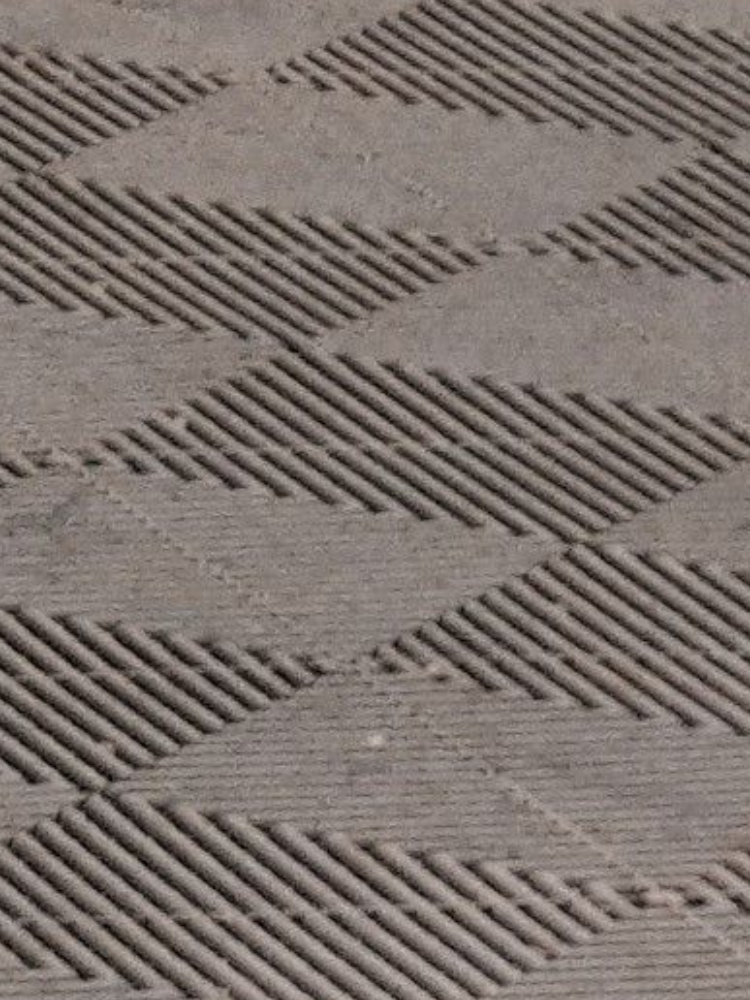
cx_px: -3411
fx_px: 14531
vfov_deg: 3.8
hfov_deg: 2.8
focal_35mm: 503
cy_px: -1990
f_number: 10
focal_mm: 30
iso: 320
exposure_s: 1/10
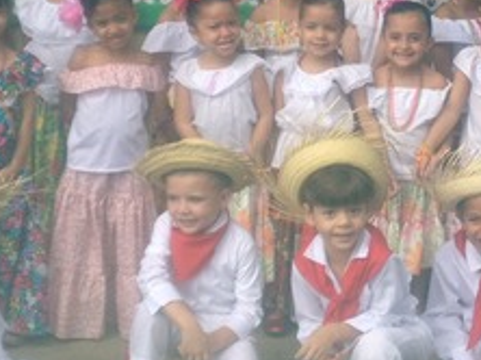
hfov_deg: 19.5
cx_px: 284
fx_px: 1402
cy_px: 2
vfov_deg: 14.4
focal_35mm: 101
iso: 64
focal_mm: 4.28
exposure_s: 1/587
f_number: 2.4
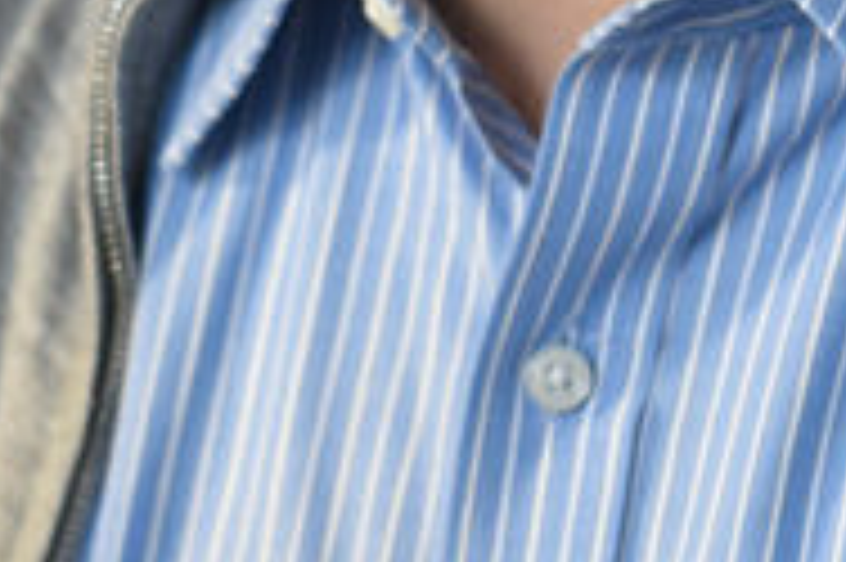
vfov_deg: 2.0
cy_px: -81
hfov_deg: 3.0
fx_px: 15989
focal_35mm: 681
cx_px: 544
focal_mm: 125
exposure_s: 1/60
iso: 2000
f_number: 4
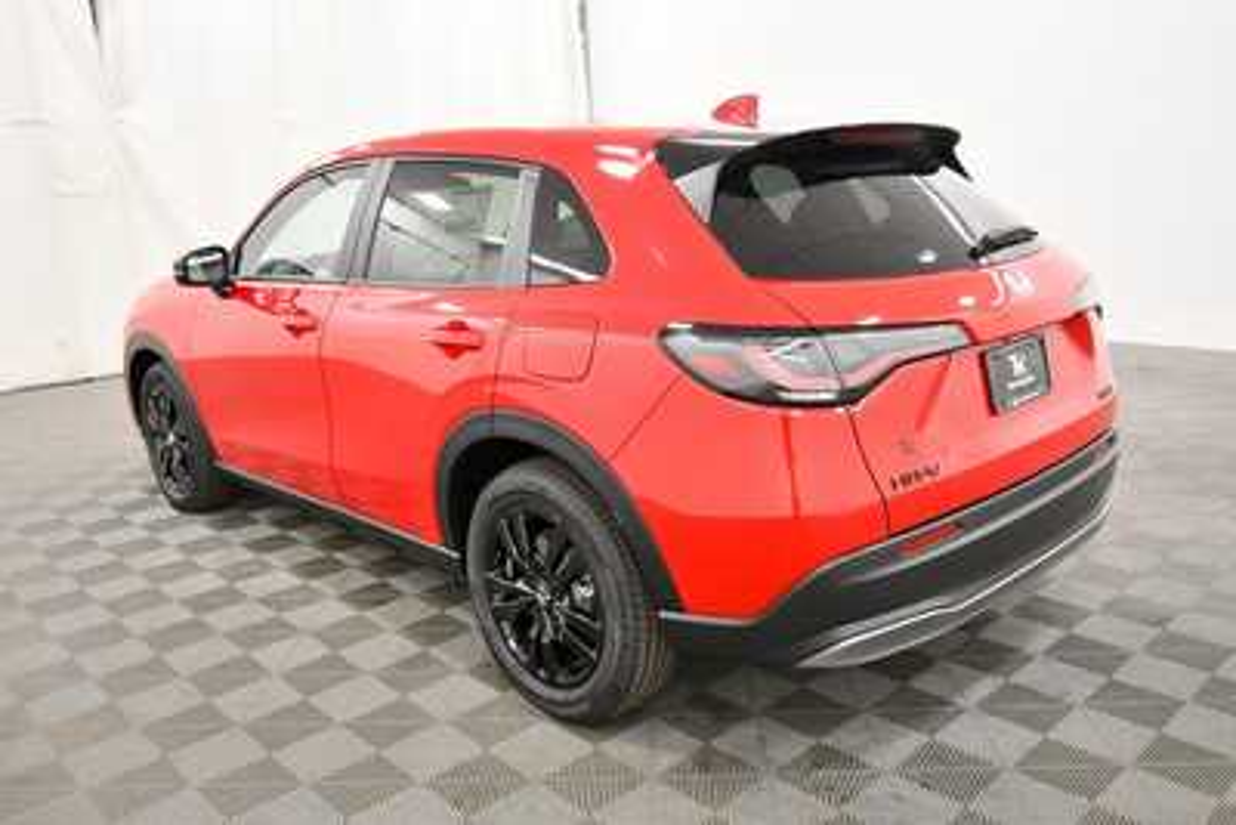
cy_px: 412
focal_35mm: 30
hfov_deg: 61.9
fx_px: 1030
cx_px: 618
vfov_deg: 43.6
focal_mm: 20
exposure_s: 1/125
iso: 2000
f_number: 5.6
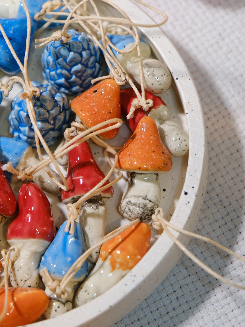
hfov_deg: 11.5
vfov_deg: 15.3
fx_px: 1218
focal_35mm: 129
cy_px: 161
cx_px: 112
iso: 1250
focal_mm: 72.1
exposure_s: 1/60
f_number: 4
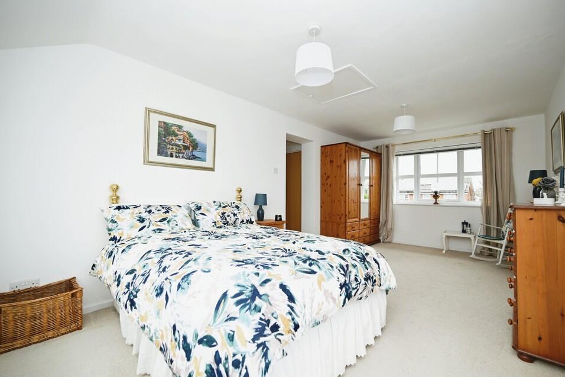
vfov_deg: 77.3
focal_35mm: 15
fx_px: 235
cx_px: 298
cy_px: 195
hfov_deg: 100.3
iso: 180
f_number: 4
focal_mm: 14
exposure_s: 1/60
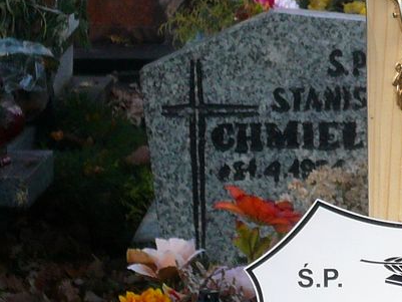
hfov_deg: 9.0
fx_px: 2521
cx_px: 478
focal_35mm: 217
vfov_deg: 6.8
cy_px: 80
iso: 100
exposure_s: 1/200
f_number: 4
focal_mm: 9.6
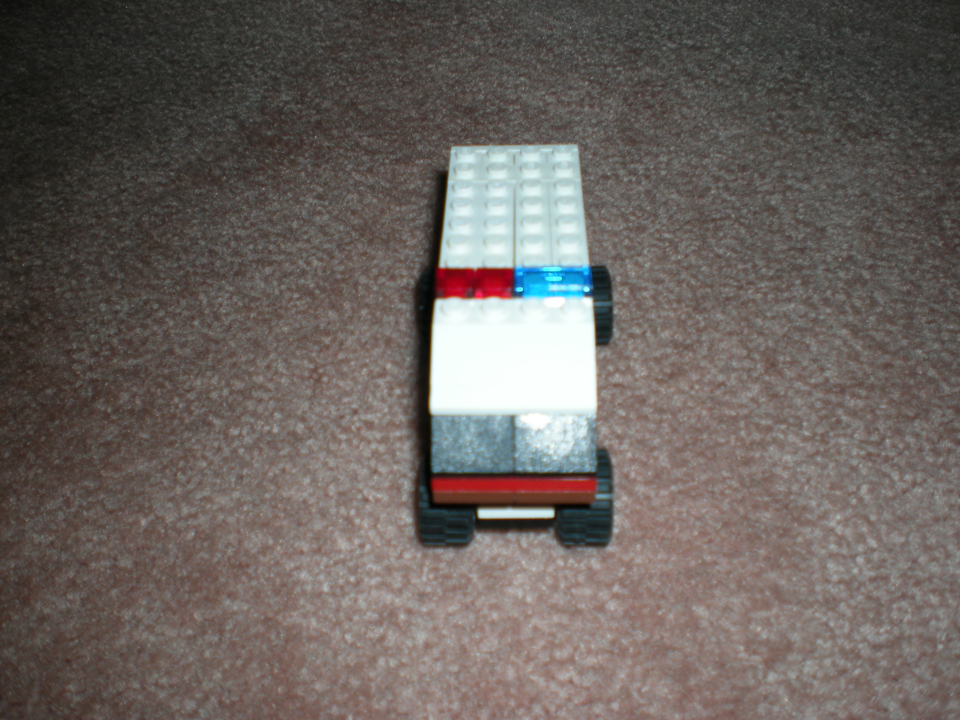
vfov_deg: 37.7
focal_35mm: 38
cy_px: 360
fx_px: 1054
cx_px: 480
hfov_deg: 49.0
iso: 64
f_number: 3.1
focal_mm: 6.3
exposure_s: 1/60
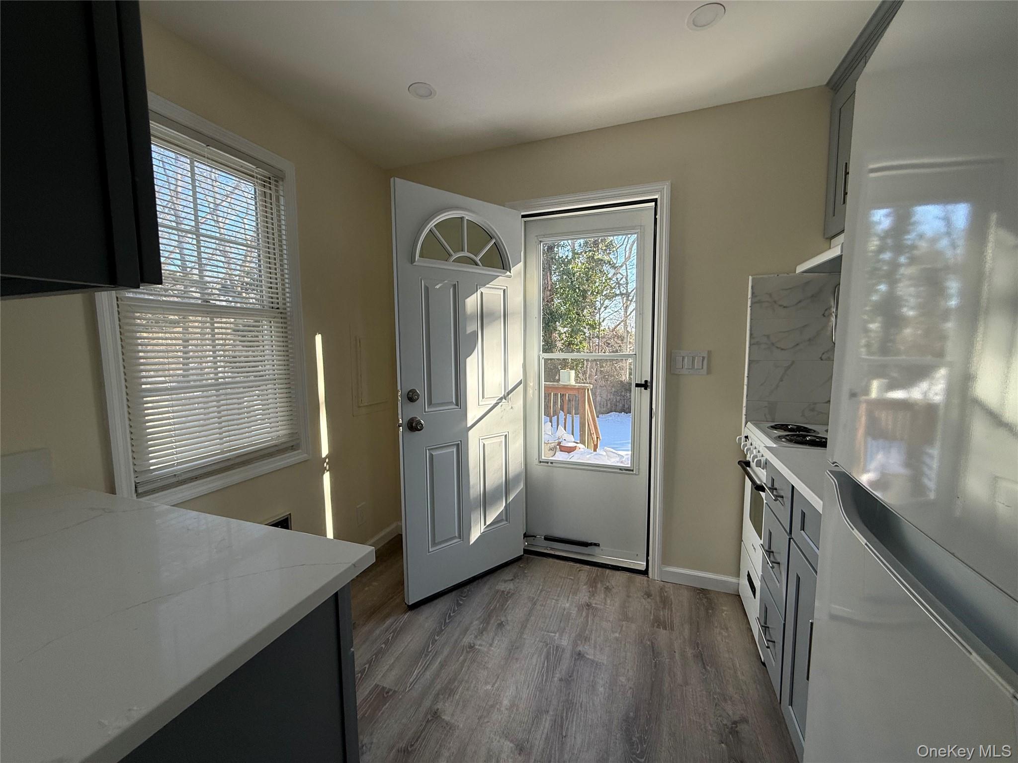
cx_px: 509
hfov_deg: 102.1
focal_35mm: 14
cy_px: 382
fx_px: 412
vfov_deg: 85.7
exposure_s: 1/222
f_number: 2.2
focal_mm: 2.22
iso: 64
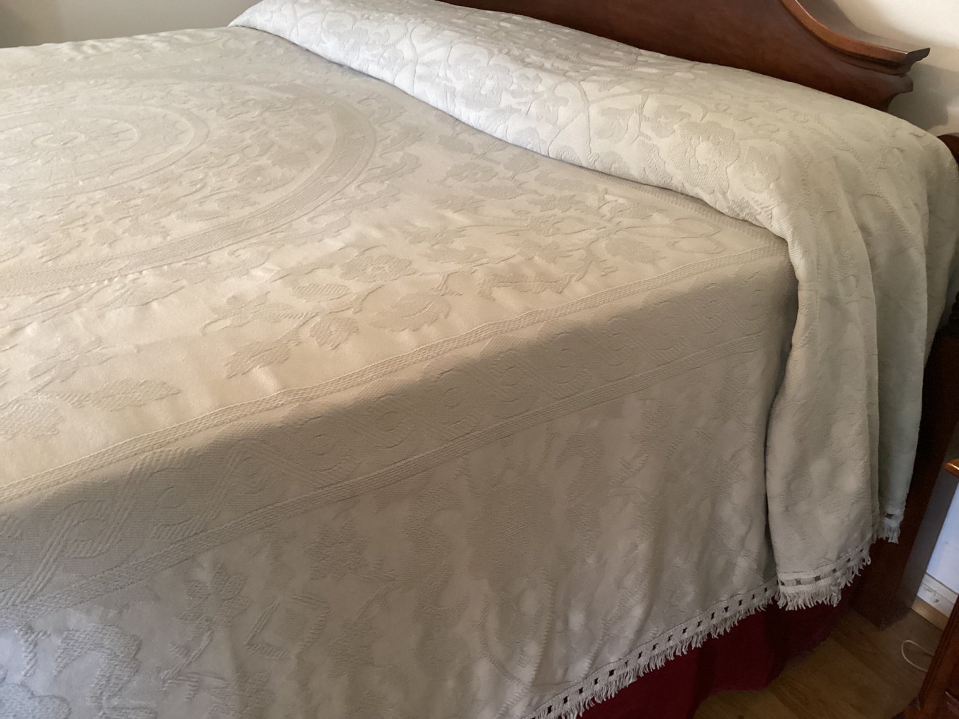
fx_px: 859
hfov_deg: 58.3
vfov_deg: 45.4
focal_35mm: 31
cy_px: 360
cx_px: 480
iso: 400
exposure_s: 1/30
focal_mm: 3.3
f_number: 2.4
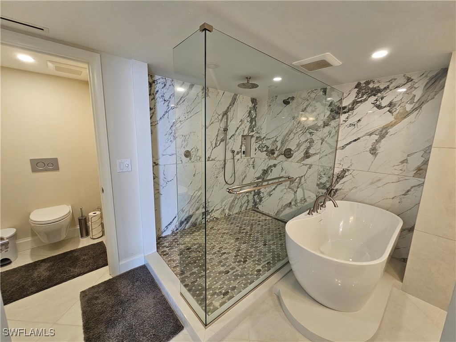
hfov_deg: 106.2
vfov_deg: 89.9
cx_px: 228
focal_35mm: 13
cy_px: 171
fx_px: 171
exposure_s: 1/60
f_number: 2.2
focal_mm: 2.2
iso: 200
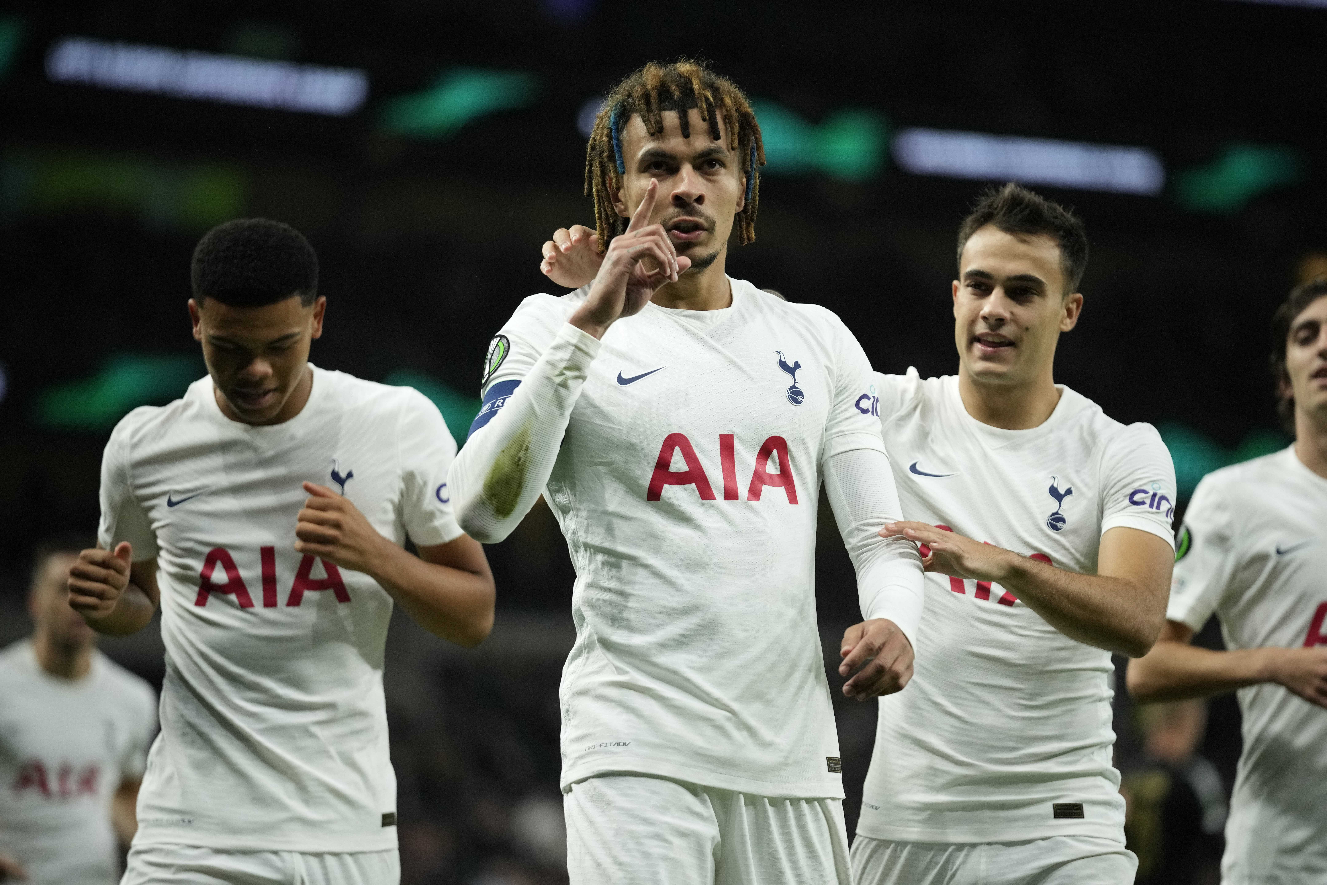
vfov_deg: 6.9
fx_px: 7372
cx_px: 664
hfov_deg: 10.3
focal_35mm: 200
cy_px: 442
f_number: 2.8
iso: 2500
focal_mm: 200
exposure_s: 1/1600
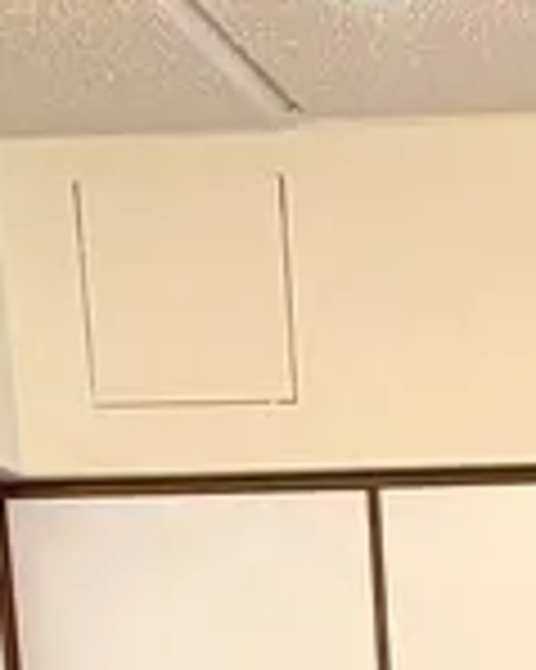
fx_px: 3652
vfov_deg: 8.7
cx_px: 932
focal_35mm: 184
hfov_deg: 8.1
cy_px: 1983
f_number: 1.6
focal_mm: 5.96
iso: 160
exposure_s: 1/60
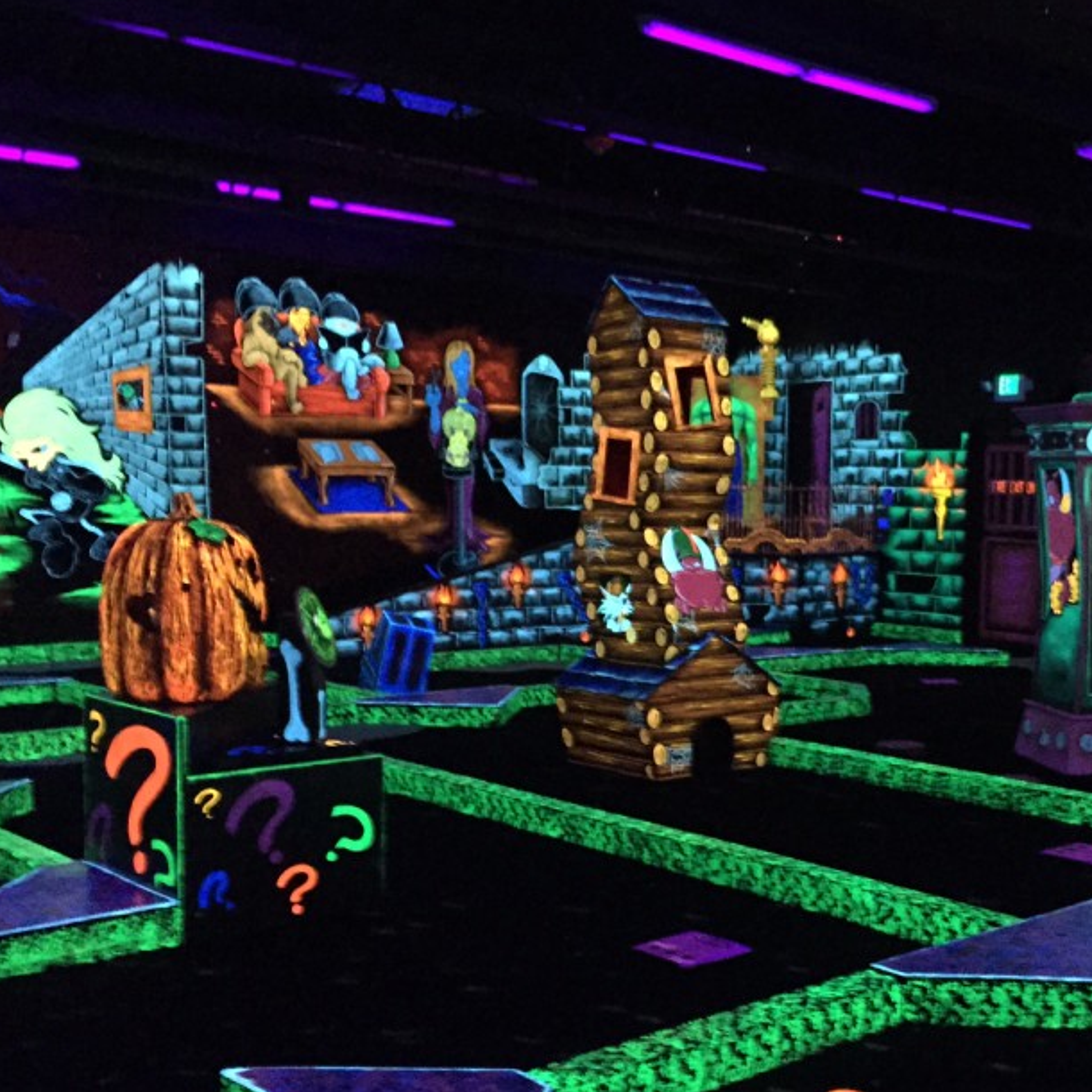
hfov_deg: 38.4
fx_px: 1535
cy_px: 650
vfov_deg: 39.0
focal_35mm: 43
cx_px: 786
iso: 800
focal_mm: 4.15
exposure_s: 1/15
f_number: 2.2
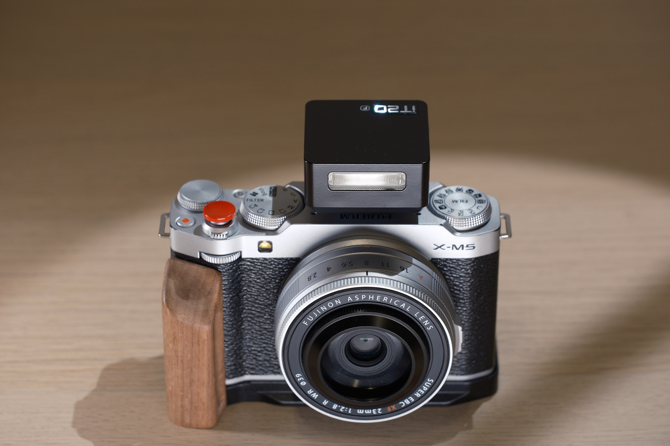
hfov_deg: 17.1
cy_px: 223
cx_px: 335
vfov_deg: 11.4
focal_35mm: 120
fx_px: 2233
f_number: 5.6
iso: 640
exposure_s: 1/100
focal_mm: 80
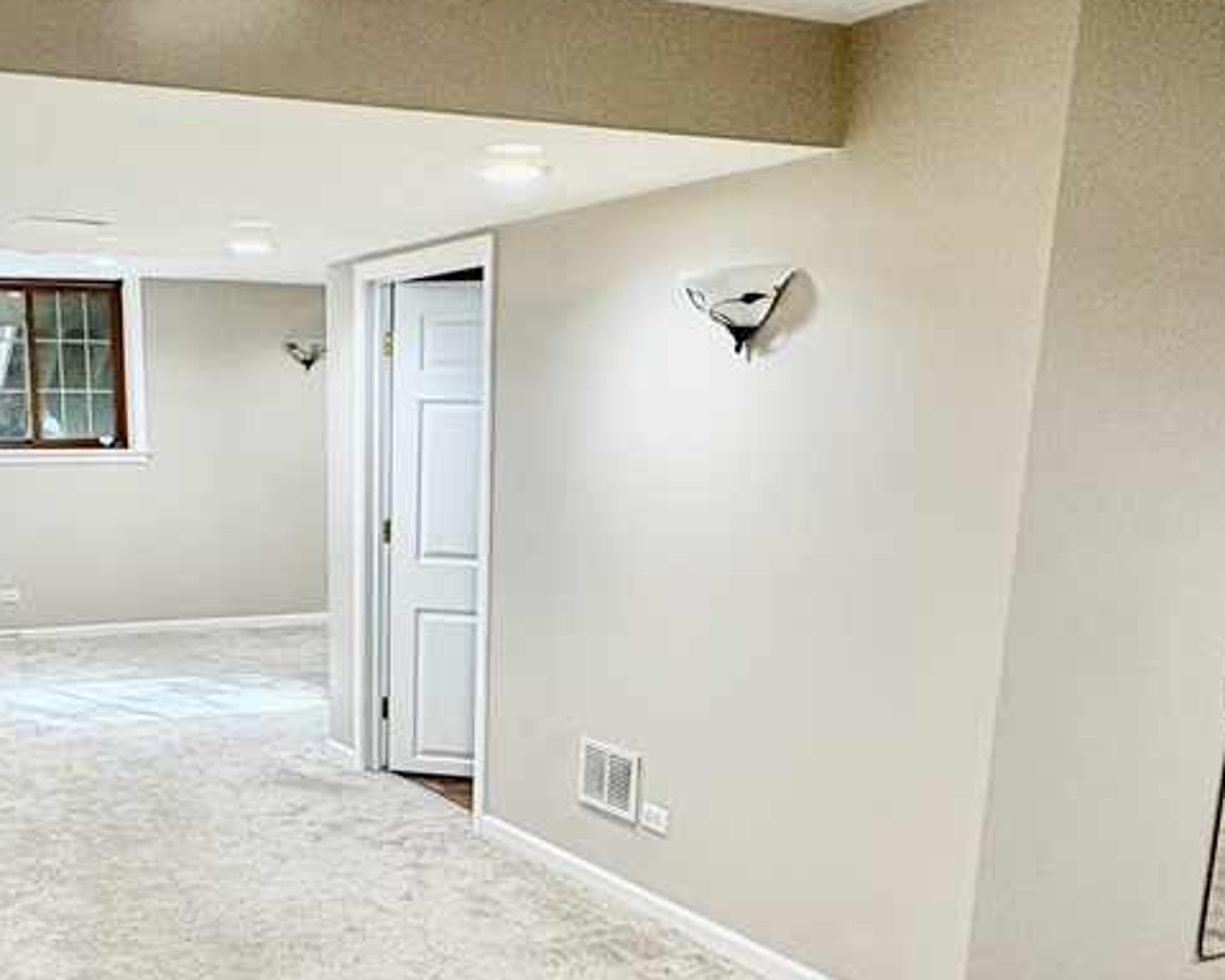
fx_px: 1486
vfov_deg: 35.1
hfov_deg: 44.0
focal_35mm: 41
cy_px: 809
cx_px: 383
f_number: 2.2
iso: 160
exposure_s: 1/60
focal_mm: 2.22
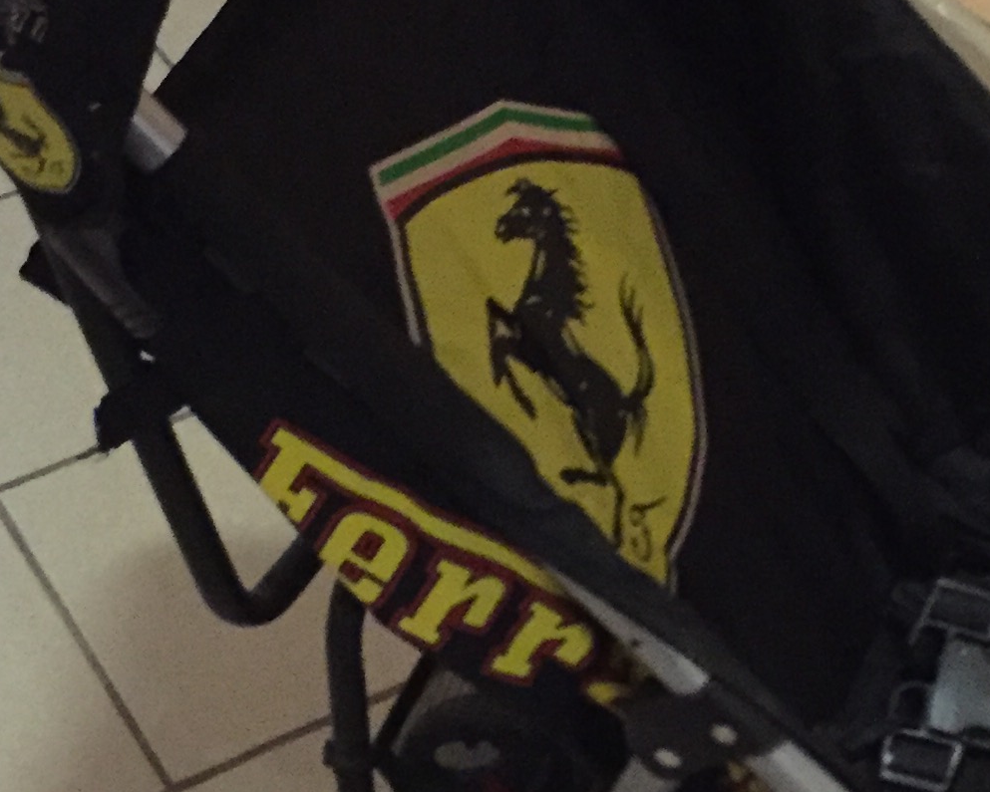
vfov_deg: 16.5
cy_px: 442
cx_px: 612
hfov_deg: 20.5
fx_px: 2726
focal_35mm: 93
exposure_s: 1/17
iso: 1000
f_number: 2.2
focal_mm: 4.15
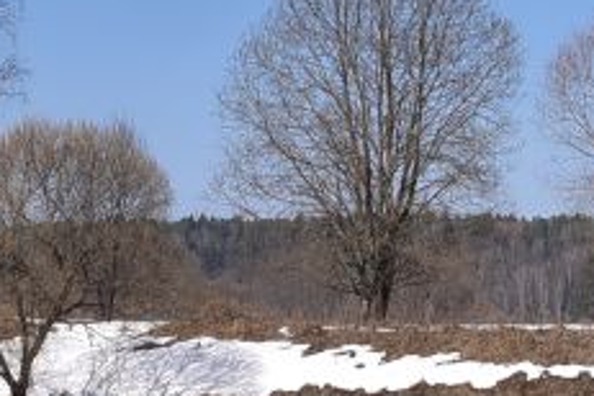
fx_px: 4636
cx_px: 699
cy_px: 225
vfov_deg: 4.9
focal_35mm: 281
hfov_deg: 7.3
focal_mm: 50
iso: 125
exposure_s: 1/125
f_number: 14
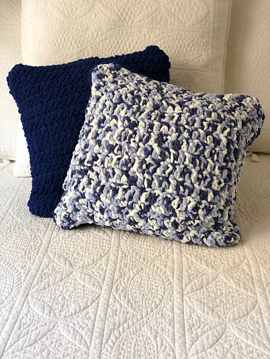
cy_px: 180
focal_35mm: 52
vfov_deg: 36.8
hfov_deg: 28.0
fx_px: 541
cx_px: 135
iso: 125
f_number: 2.4
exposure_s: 1/30
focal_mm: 6
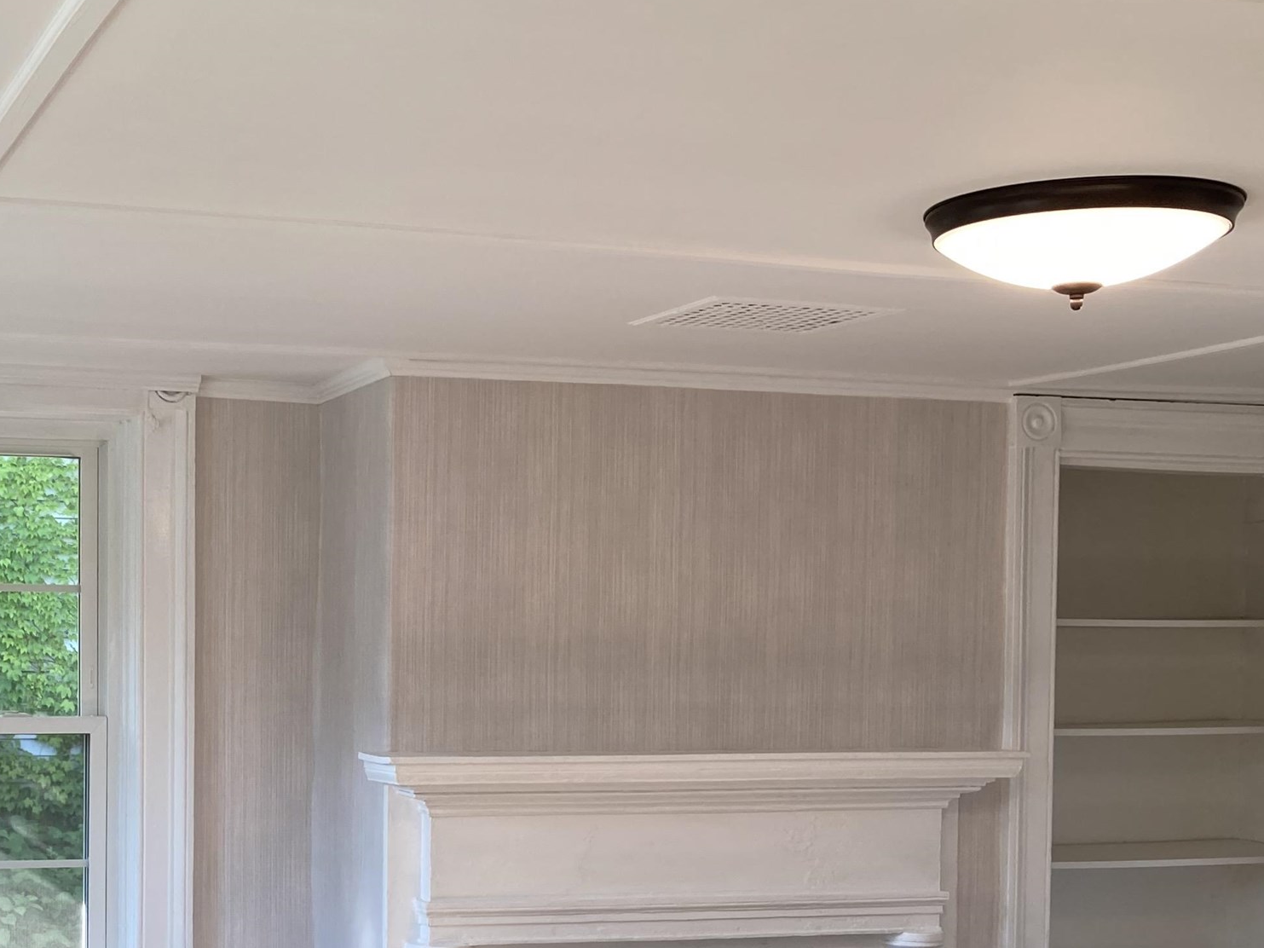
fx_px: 2118
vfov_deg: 24.7
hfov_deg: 32.1
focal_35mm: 58
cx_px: 208
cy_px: 793
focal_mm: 3.99
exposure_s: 1/120
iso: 40
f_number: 1.8
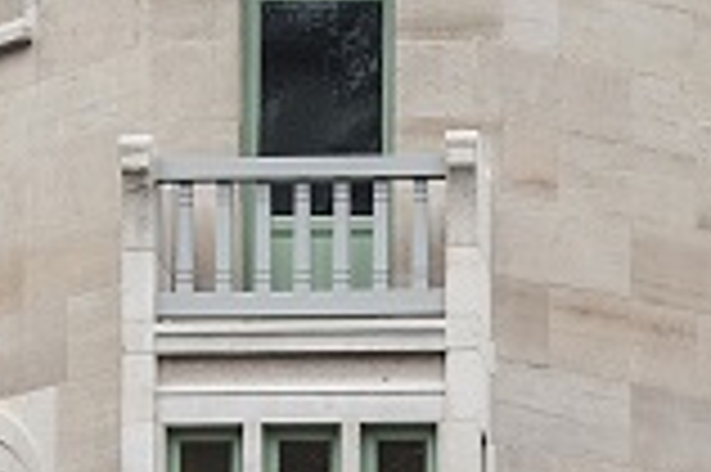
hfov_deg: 7.6
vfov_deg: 5.0
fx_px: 5327
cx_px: 565
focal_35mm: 270
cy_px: 1007
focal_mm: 50
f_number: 10
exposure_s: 1/125
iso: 400
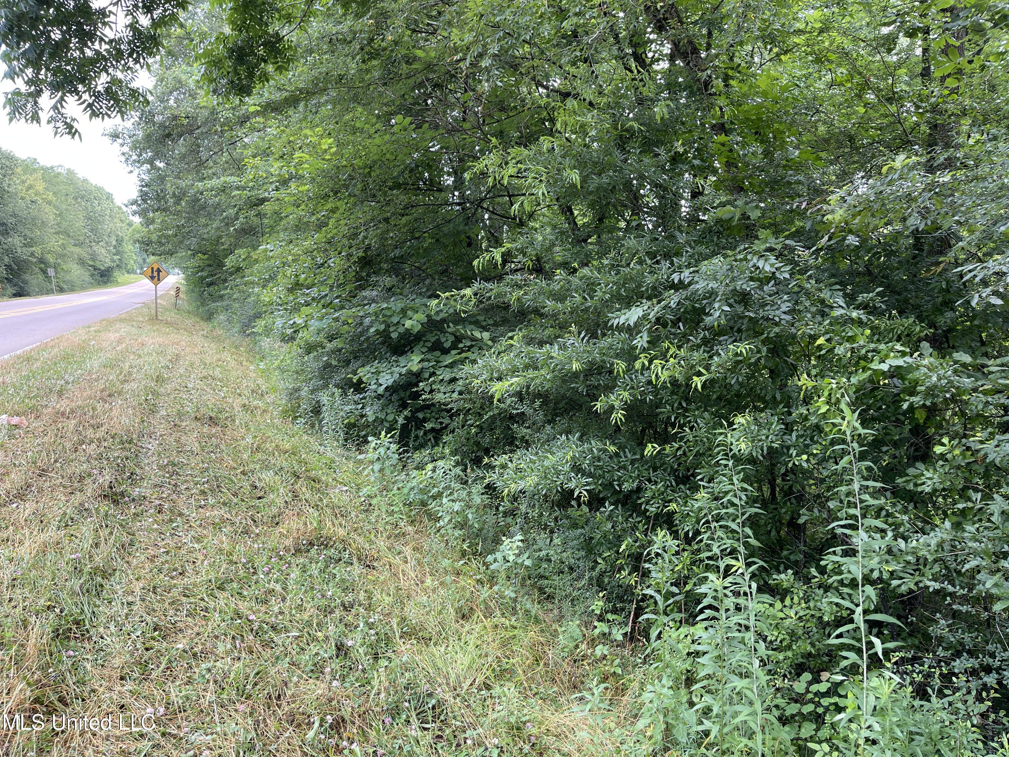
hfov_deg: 67.3
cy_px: 378
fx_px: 758
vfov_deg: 53.1
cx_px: 504
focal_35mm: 26
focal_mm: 5.1
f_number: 1.6
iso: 40
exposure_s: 1/121
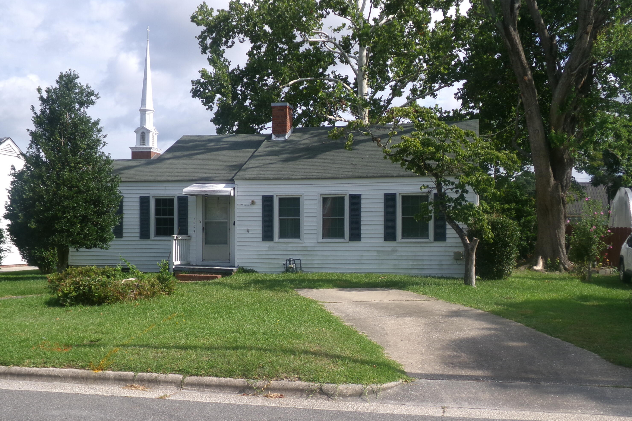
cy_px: 227
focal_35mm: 39
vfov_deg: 34.2
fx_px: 685
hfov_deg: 49.6
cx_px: 313
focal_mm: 6.6
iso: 100
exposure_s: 1/600
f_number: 4
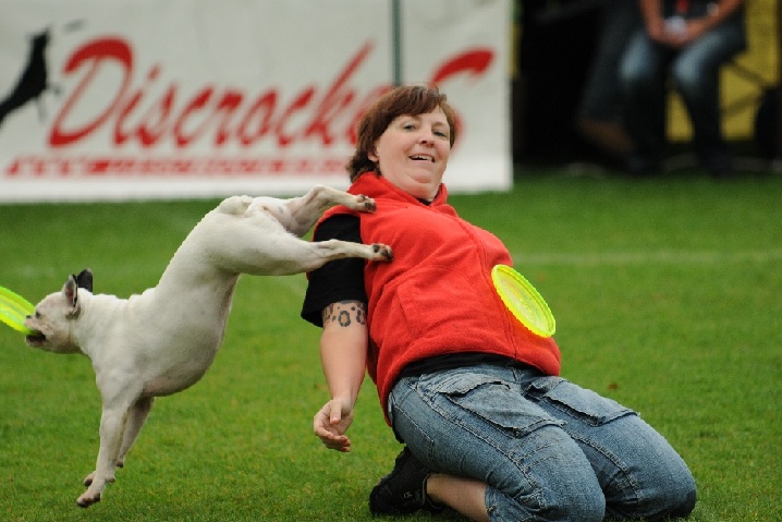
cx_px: 368
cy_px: 236
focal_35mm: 317
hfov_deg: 6.5
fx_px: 6887
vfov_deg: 4.3
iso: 400
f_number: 2.8
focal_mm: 190
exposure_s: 1/800
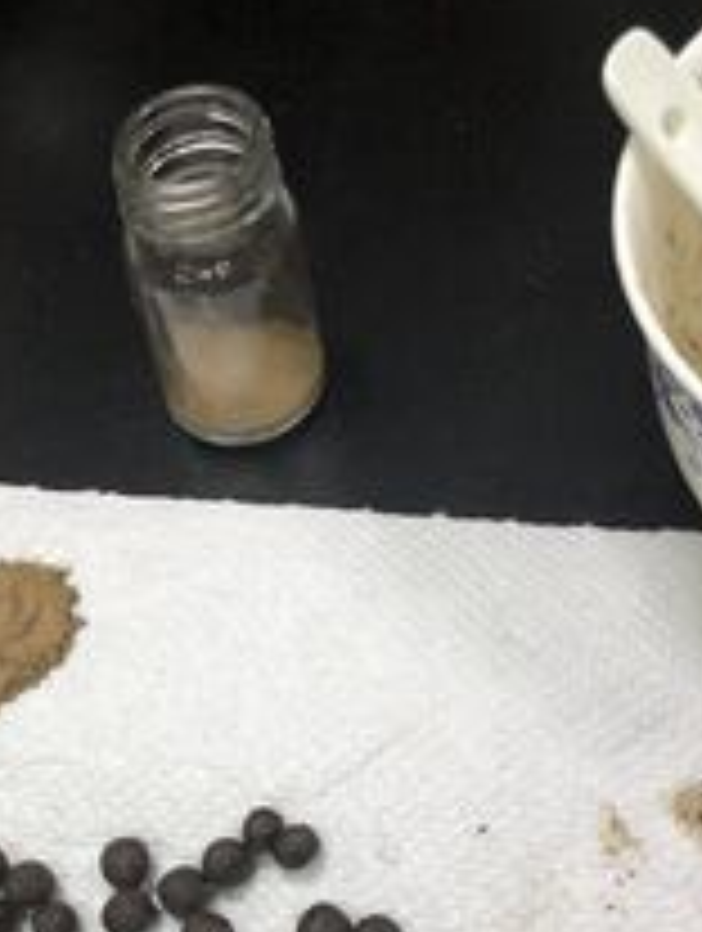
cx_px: 194
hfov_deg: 26.8
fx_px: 1456
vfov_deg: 33.3
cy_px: 873
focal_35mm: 54
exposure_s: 1/30
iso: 25
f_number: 1.8
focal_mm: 3.99
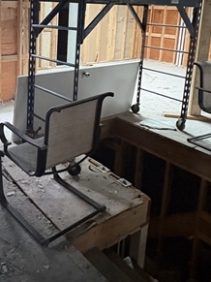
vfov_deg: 47.9
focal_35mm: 37
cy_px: 64
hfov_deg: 36.6
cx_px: 28
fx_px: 301
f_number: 2.2
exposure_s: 1/47
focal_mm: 2.22
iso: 1000
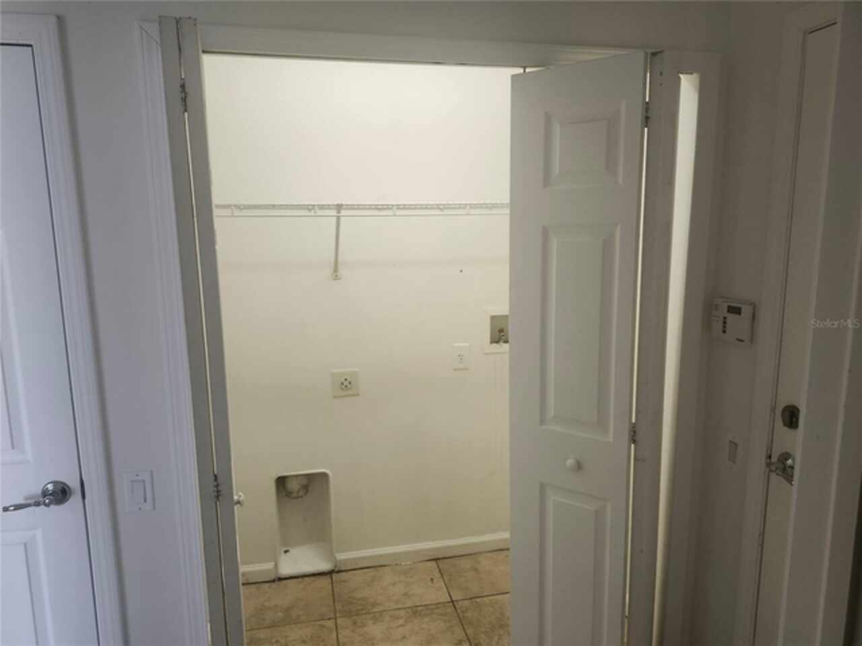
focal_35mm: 23
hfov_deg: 73.9
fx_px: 573
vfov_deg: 58.9
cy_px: 323
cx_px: 431
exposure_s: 1/120
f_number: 1.8
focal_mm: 5.54
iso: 400
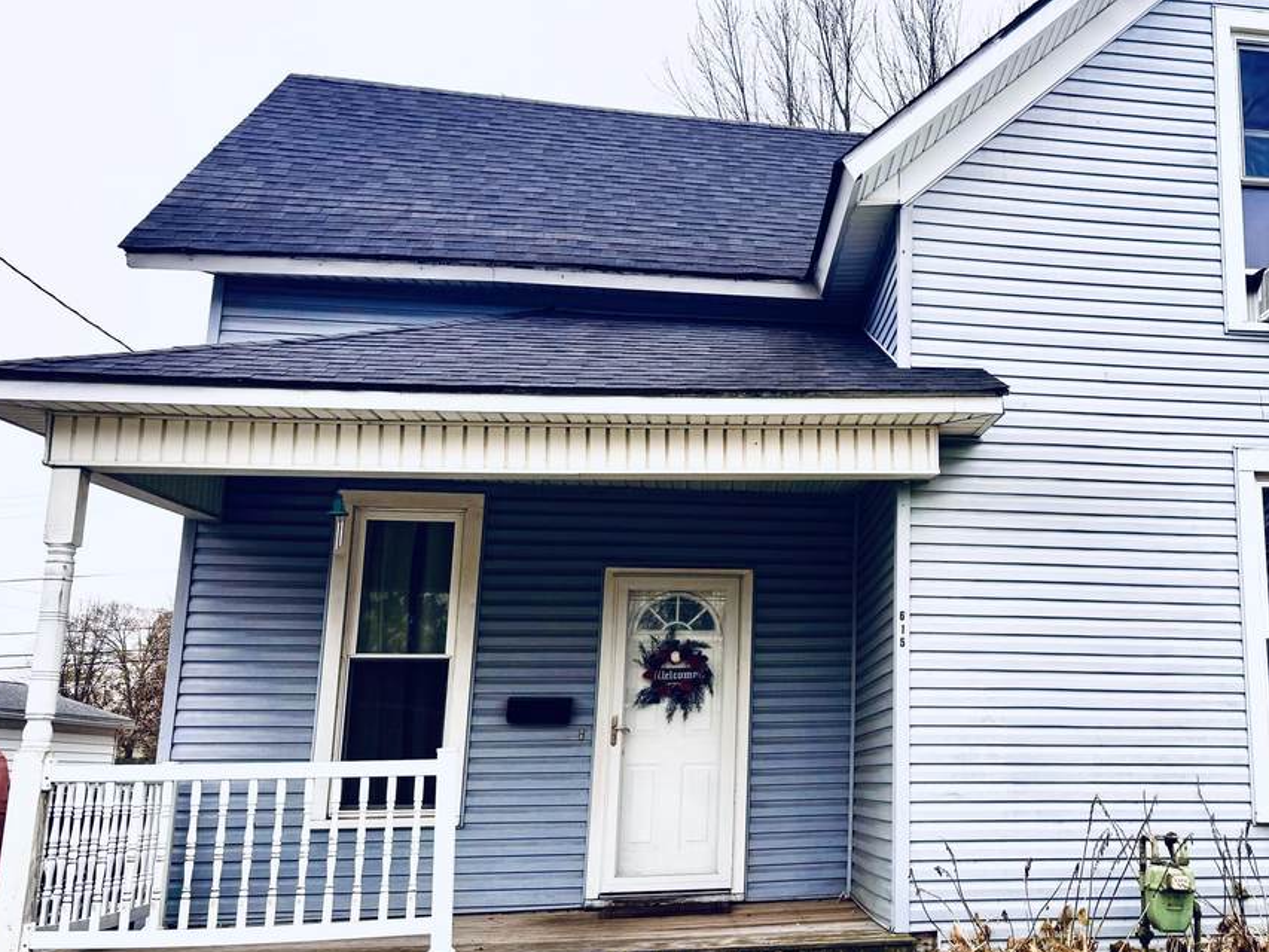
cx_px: 936
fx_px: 1320
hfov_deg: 49.5
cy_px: 497
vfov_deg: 39.7
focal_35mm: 36
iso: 80
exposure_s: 1/842
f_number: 1.78
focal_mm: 6.76
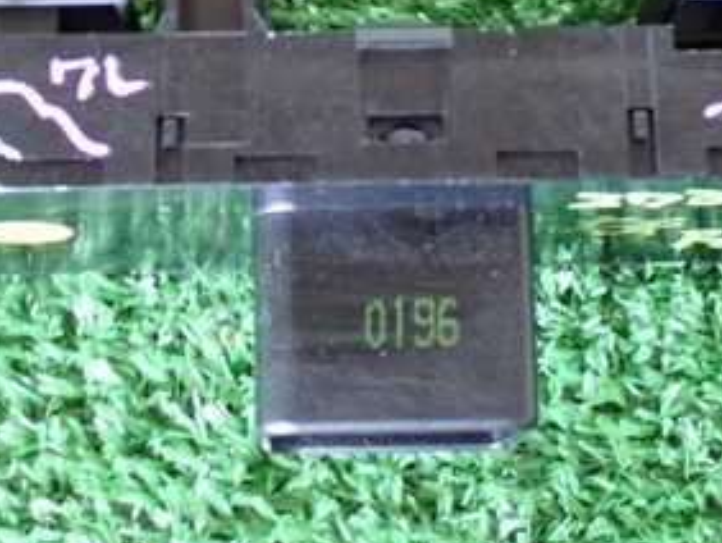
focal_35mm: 100
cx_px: 384
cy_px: 92
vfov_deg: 14.7
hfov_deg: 19.6
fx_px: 2088
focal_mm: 8.4
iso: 800
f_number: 3.1
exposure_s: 1/13
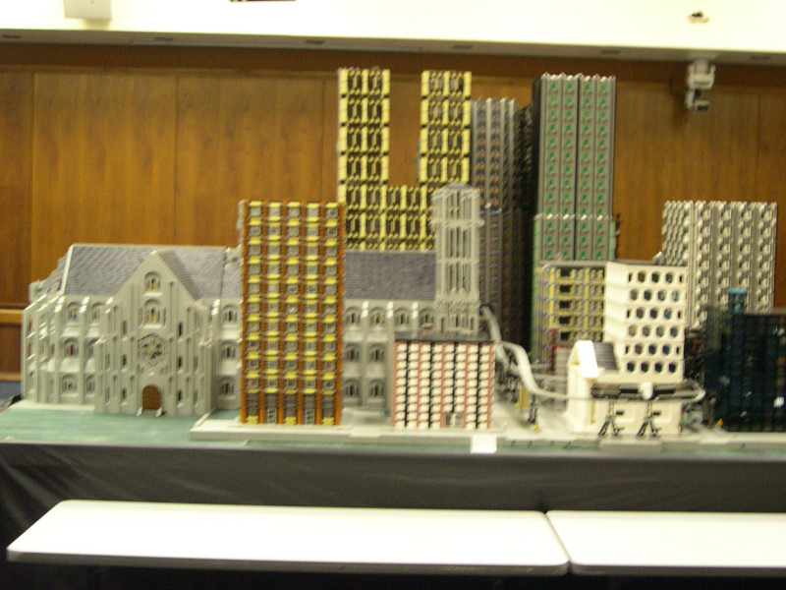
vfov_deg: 28.0
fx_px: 1181
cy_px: 295
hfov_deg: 36.8
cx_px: 393
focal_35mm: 52
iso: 400
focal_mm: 11.1
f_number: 3.2
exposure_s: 1/8
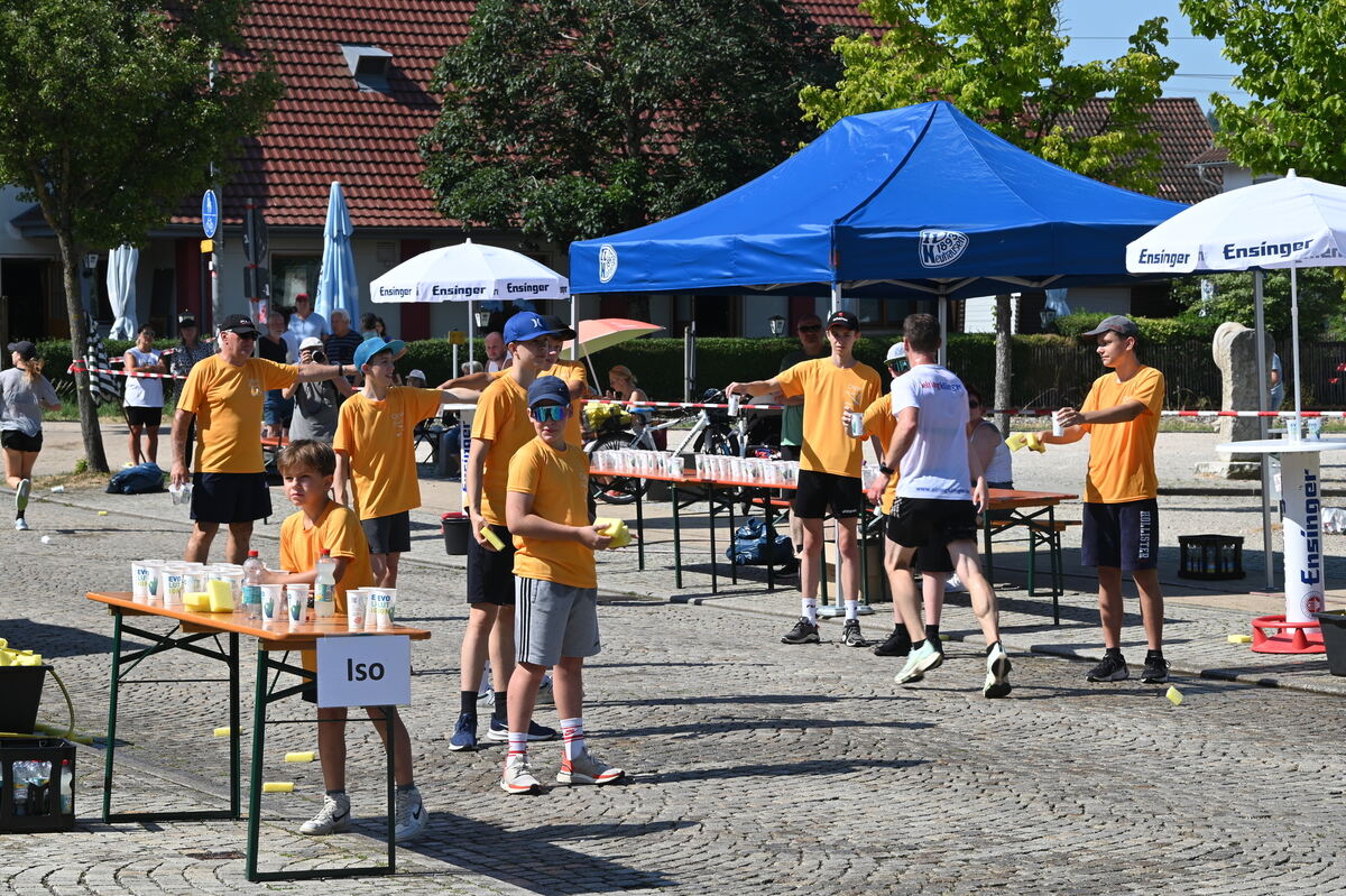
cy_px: 448
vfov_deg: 13.4
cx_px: 673
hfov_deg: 20.0
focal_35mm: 102
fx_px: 3812
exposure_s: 1/250
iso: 250
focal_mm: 102
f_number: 14
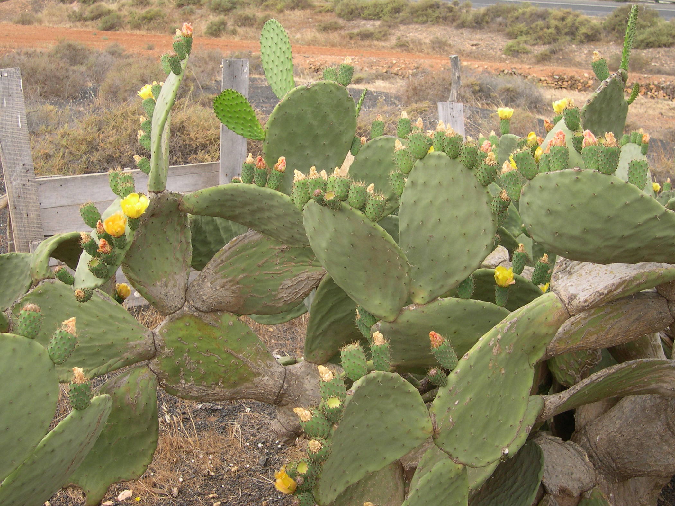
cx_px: 338
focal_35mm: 42
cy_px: 253
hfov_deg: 44.8
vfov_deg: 34.3
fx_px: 819
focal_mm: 9
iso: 100
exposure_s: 1/237
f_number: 2.9
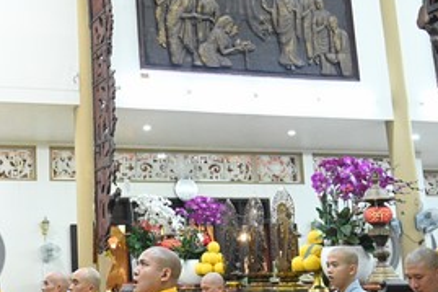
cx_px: 59
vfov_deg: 23.3
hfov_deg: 33.0
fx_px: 705
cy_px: 129
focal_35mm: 58
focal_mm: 24
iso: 12800
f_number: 4
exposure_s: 1/250
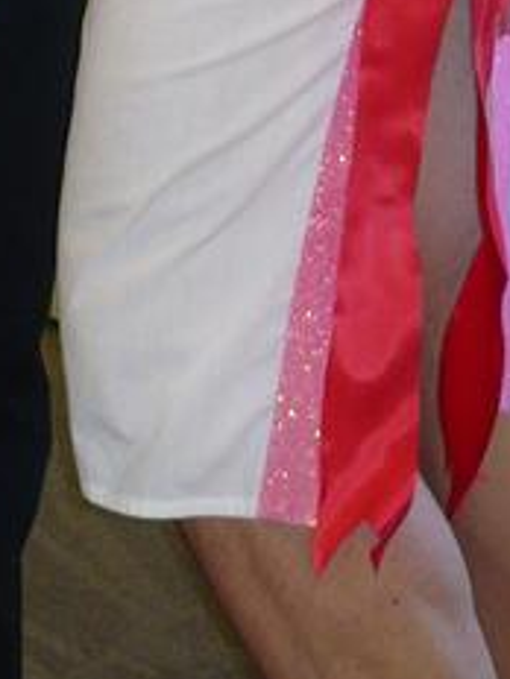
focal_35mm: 163
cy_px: -457
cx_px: 211
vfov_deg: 11.4
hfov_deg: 9.1
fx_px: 3202
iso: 125
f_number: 2.8
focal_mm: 5.8
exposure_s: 1/30
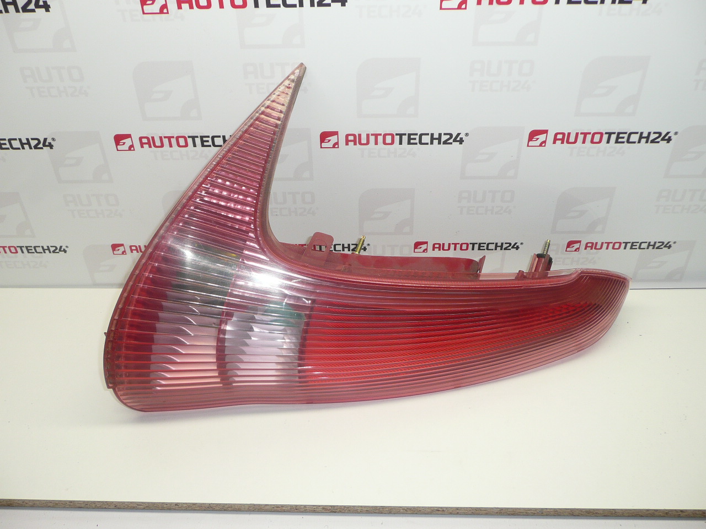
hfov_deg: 60.0
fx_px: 612
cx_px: 353
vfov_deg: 46.8
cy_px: 264
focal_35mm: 30
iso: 100
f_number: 3.3
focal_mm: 4.6
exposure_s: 1/50
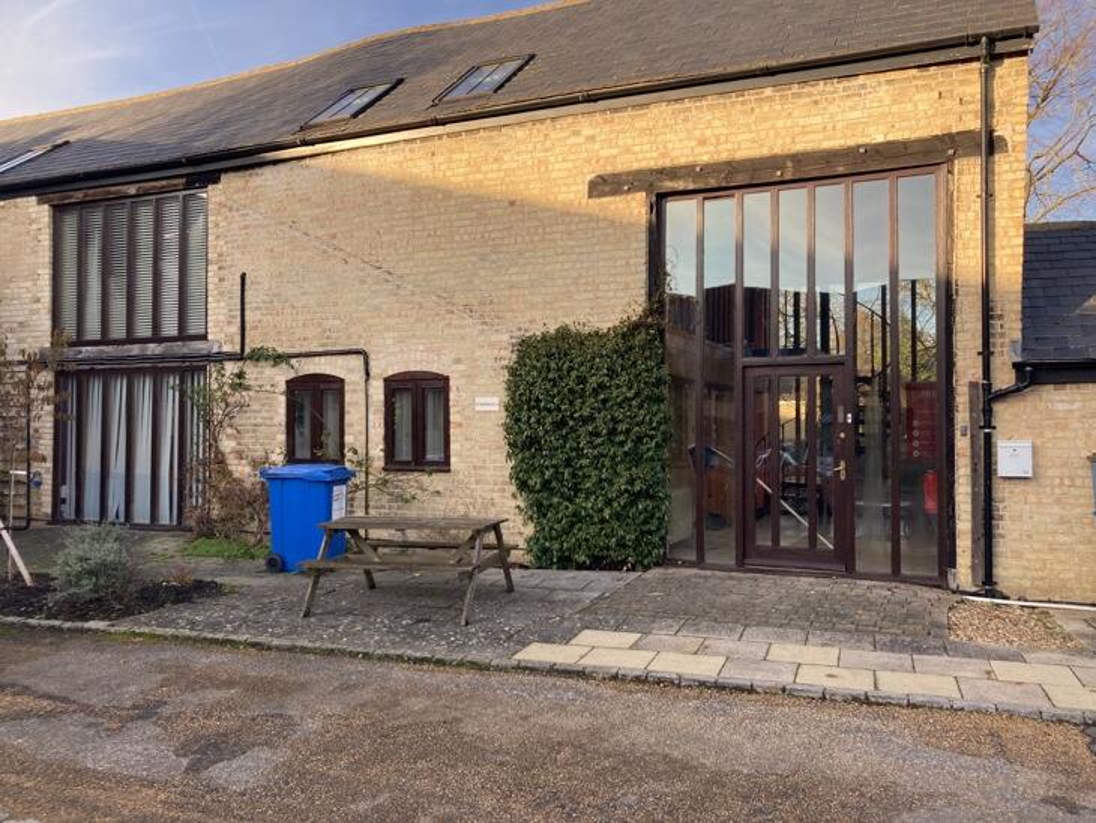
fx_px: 887
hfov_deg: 63.4
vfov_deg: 49.8
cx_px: 548
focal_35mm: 28
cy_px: 412
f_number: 1.8
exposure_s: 1/333
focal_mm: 3.99
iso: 20
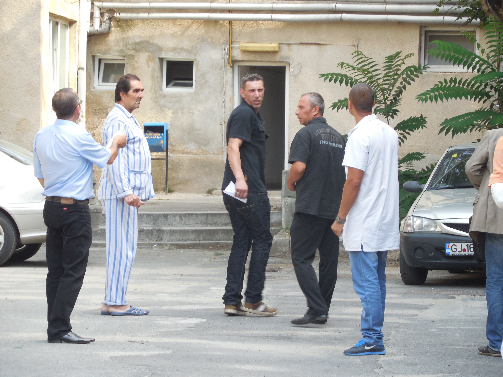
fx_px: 2775
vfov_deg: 7.8
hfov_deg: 10.4
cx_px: 252
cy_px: 188
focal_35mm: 191
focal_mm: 34.4
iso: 125
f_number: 5
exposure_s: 1/50
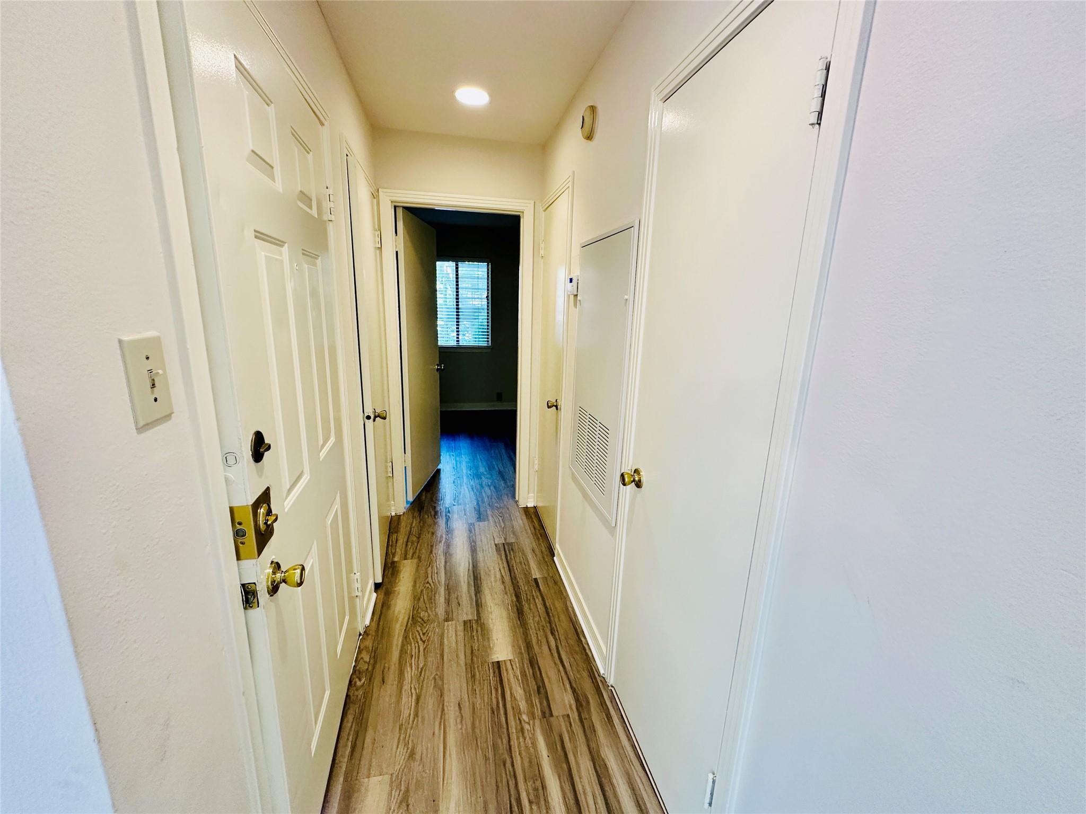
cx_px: 543
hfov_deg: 102.1
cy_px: 407
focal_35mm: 14
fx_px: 439
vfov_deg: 85.7
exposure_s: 1/60
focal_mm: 2.22
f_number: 2.2
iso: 160
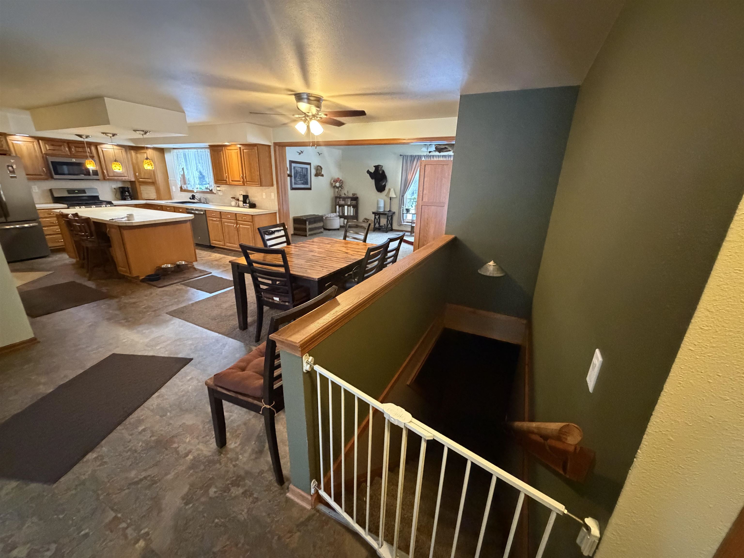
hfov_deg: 102.1
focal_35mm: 14
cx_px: 372
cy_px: 279
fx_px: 301
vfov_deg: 85.7
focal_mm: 2.22
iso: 1250
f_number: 2.2
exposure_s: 1/60
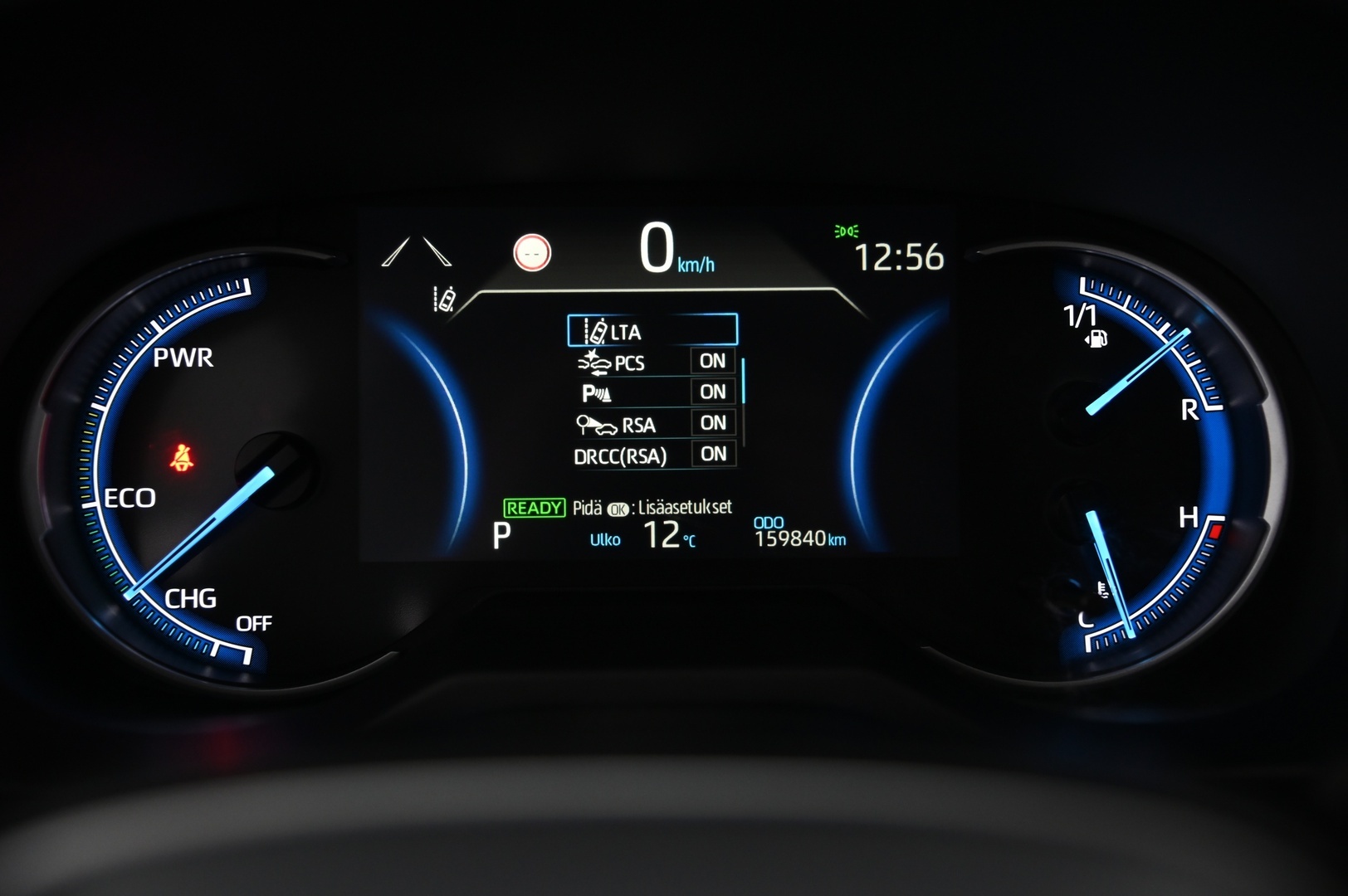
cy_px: 448
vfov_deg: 26.9
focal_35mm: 50
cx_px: 674
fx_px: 1871
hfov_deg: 39.6
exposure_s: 1/30
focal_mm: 50
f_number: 4
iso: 2000
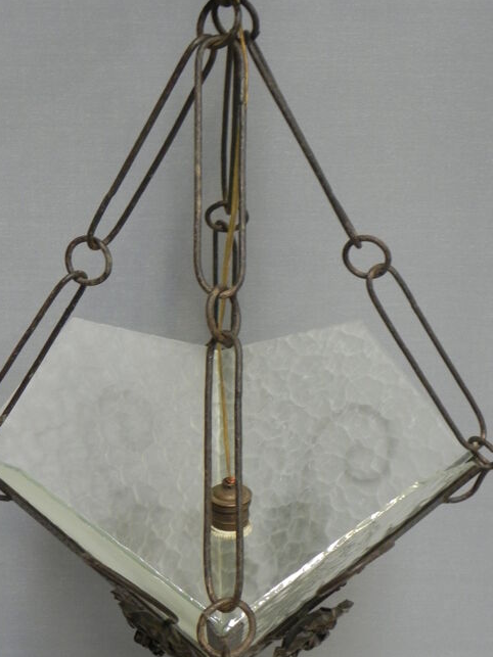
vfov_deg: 37.5
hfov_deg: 28.5
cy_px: 323
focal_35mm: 51
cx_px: 203
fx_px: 969
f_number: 3.2
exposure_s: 1/11.7
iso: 400
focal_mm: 7.3
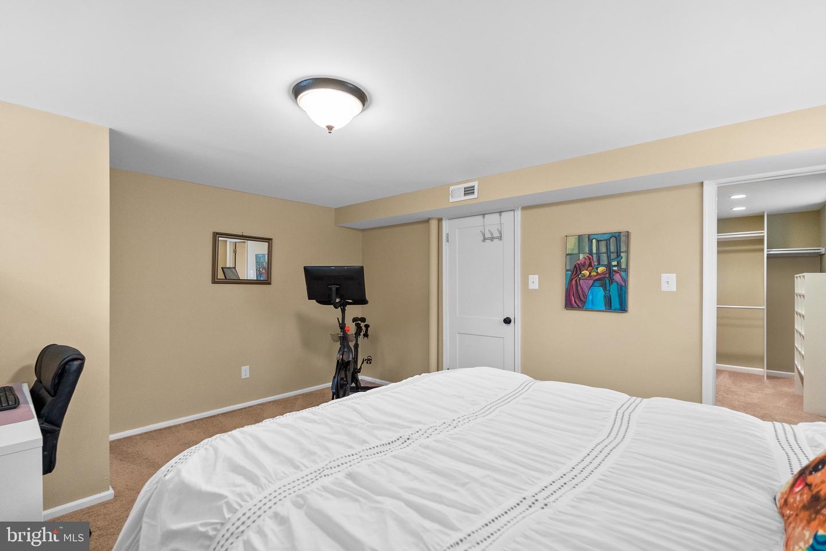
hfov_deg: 96.7
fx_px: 367
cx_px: 413
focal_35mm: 16
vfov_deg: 73.8
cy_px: 276
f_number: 4
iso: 2500
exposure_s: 1/25
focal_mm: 16
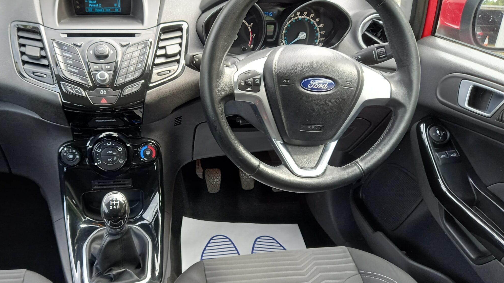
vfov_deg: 33.7
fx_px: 468
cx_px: 205
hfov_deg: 56.2
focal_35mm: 35
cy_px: 160
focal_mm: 4.6
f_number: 2
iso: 80
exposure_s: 1/50
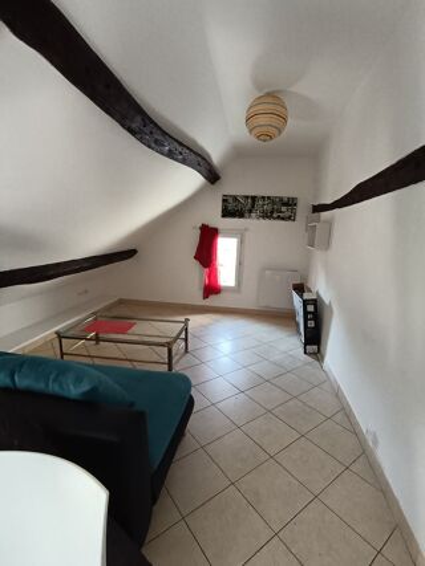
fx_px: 278
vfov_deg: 91.0
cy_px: 283
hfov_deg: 74.7
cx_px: 212
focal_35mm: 17
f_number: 2.2
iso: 598
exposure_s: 1/50
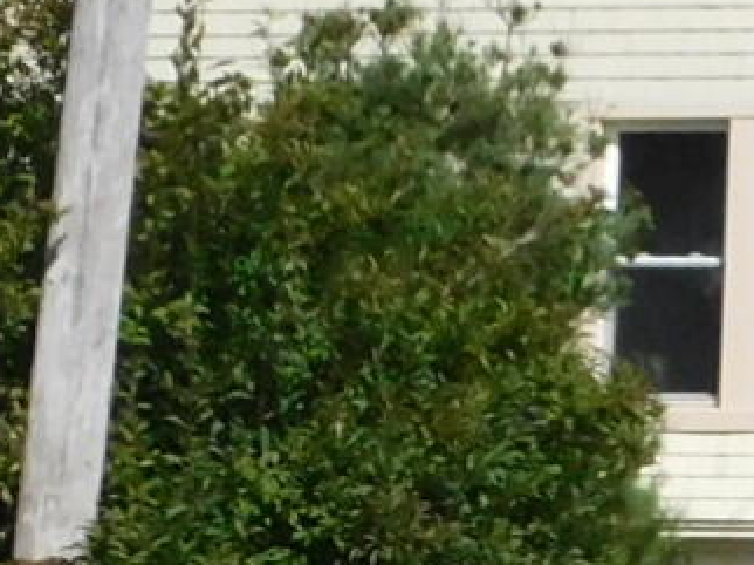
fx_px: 6921
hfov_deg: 6.0
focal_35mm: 318
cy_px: 654
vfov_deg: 4.7
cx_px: 1618
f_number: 7.4
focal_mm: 8
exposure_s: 1/1500
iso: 400
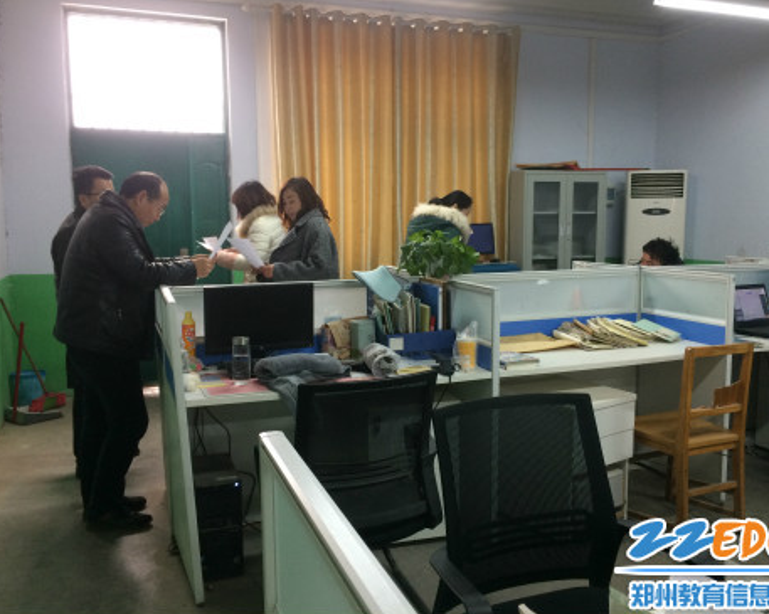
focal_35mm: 31
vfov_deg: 47.1
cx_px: 399
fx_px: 705
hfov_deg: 57.2
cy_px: 300
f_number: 2.2
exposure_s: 1/33
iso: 125
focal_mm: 4.15
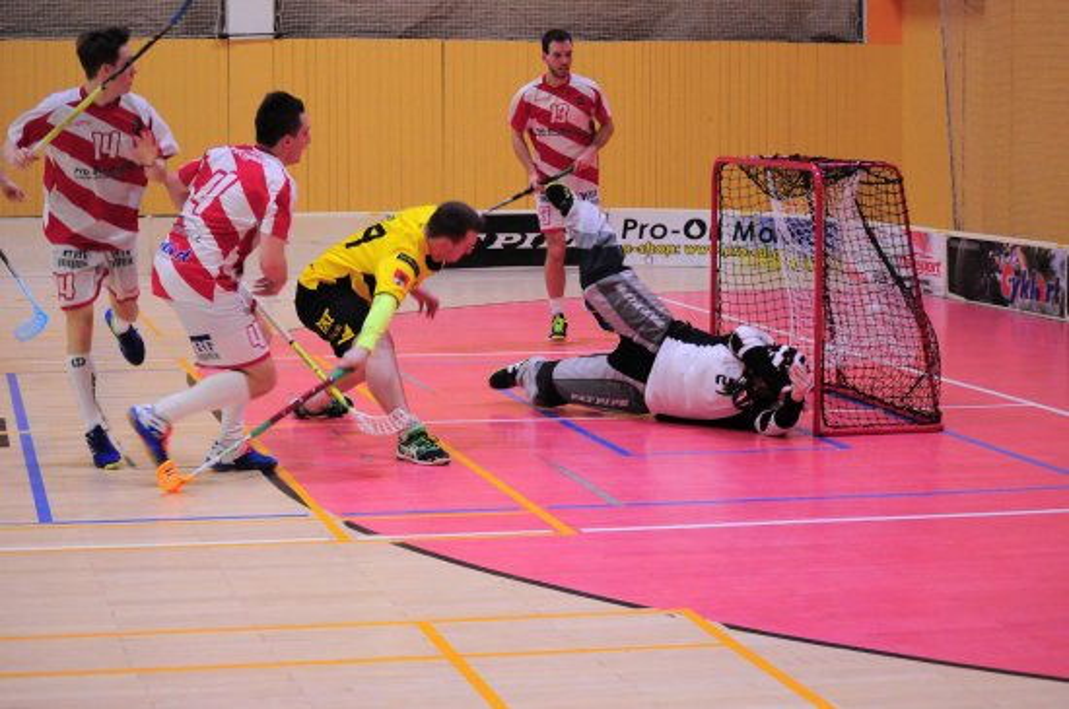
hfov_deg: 24.7
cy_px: 354
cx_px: 534
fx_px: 2446
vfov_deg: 16.5
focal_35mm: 82
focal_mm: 55
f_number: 4
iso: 2500
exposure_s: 1/200
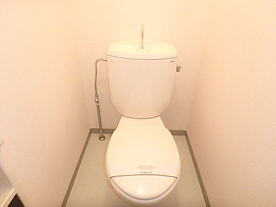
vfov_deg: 63.4
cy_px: 104
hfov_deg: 79.0
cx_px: 138
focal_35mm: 21
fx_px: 167
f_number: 3.5
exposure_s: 1/30
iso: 400
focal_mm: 3.7
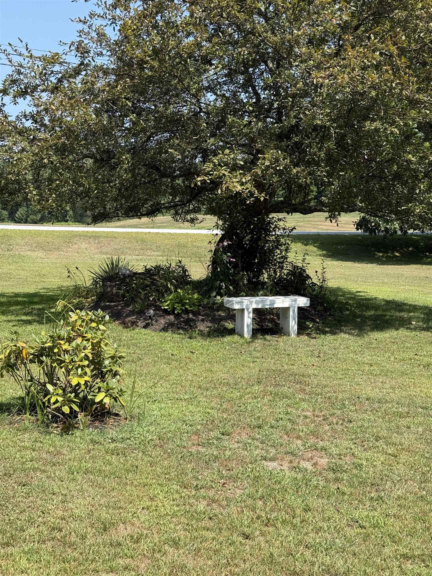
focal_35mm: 48
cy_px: 288
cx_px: 216
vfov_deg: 39.7
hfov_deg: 30.3
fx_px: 799
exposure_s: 1/2146
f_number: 1.78
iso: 64
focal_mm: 6.76
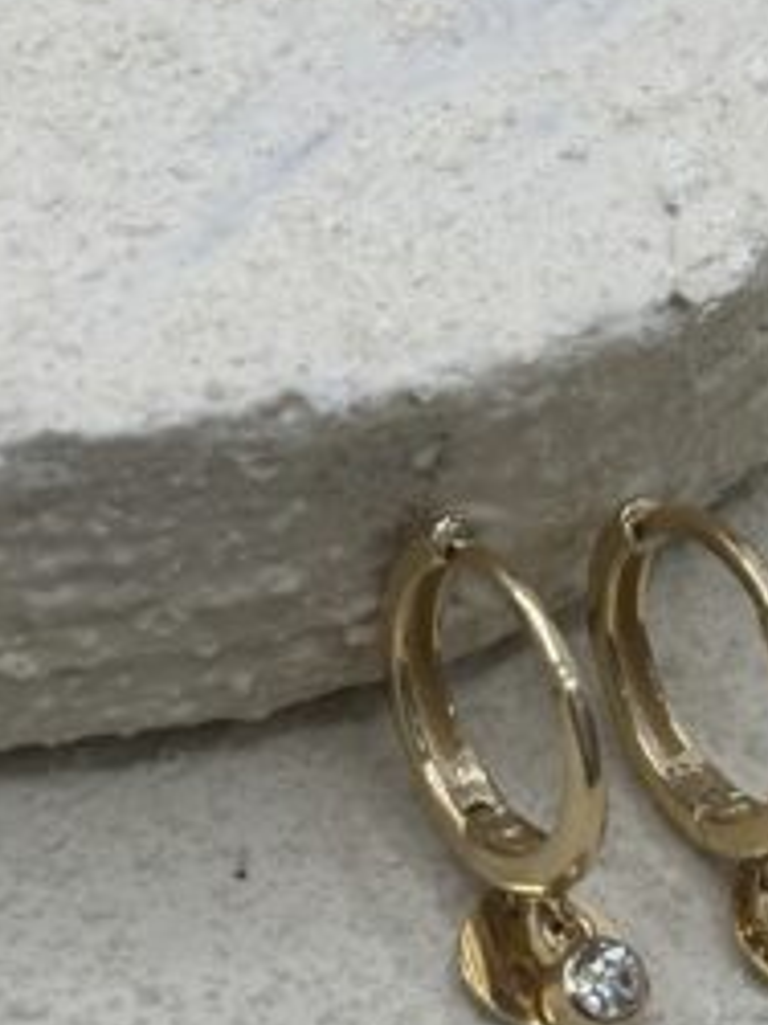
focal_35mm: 102
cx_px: 637
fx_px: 3020
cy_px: 766
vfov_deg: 19.1
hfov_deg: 14.4
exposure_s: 1/1414
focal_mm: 6.86
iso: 80
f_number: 1.78
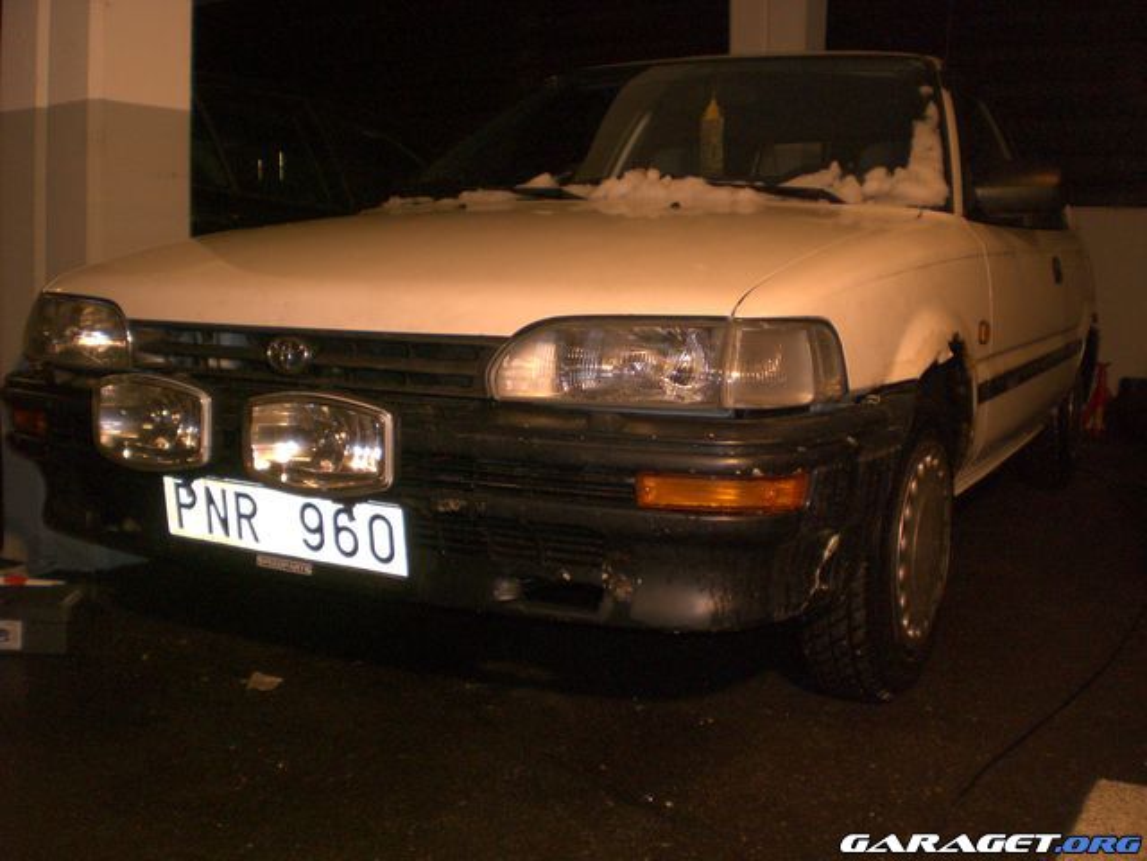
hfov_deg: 49.0
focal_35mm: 38
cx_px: 574
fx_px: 1259
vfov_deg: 37.7
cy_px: 430
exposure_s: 1/60
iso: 200
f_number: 3.1
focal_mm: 6.3
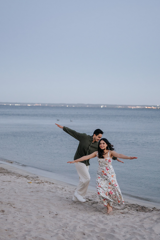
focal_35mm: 52
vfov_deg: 38.2
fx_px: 347
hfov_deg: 26.0
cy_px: 120
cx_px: 80
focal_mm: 35
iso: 2000
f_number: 1.4
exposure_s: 1/200
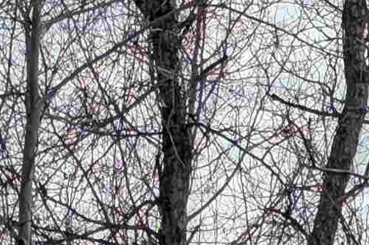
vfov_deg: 4.4
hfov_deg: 6.6
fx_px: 3115
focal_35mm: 304
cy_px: 558
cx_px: 766
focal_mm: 6.81
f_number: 1.85
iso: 42
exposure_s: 1/2710
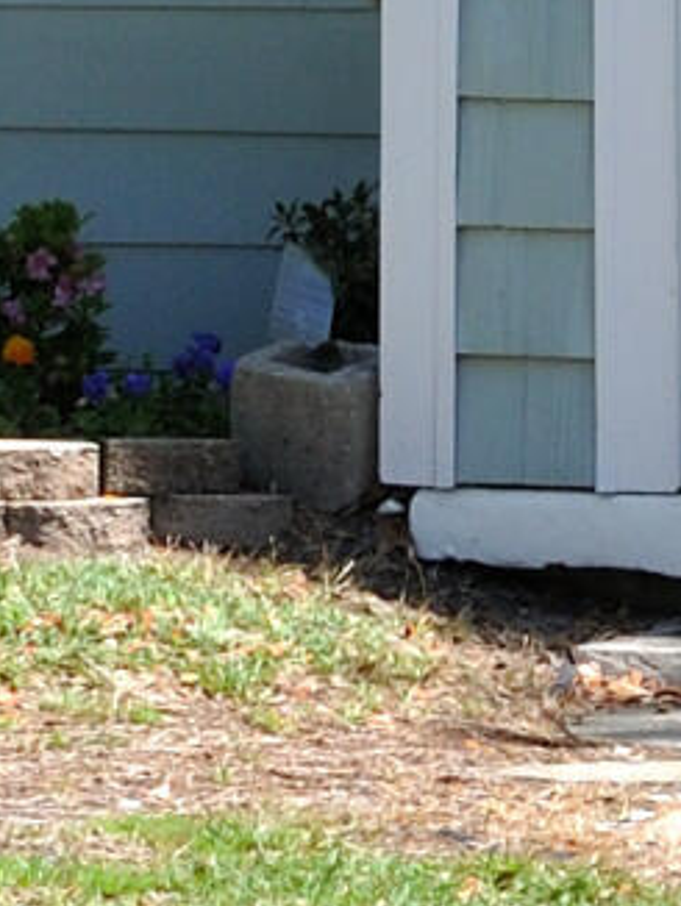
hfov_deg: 3.2
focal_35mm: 463
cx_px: 1340
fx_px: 12140
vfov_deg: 4.3
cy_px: -281
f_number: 8
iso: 200
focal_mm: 35
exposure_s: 1/320
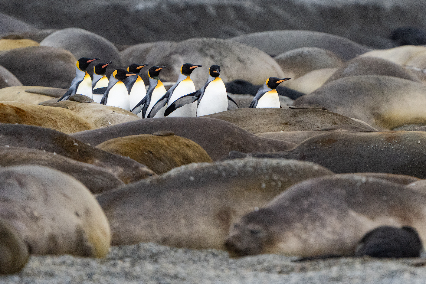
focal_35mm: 600
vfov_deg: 2.3
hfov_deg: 3.4
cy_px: 142
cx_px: 213
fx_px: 7099
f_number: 6.3
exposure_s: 1/1000
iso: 3200
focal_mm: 600
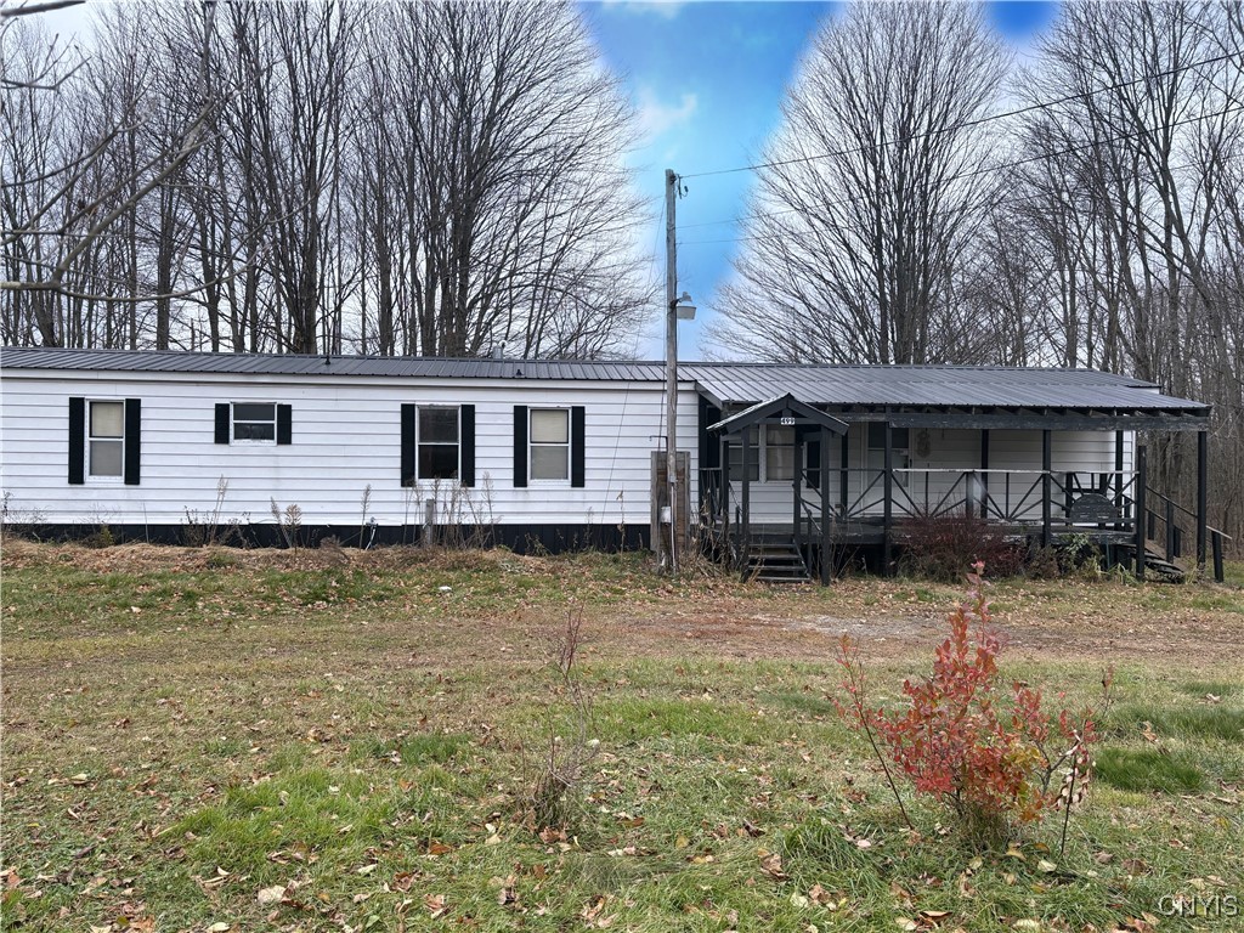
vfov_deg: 53.1
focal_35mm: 26
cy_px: 466
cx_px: 622
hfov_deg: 67.3
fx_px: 934
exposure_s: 1/629
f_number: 1.6
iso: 50
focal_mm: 5.96
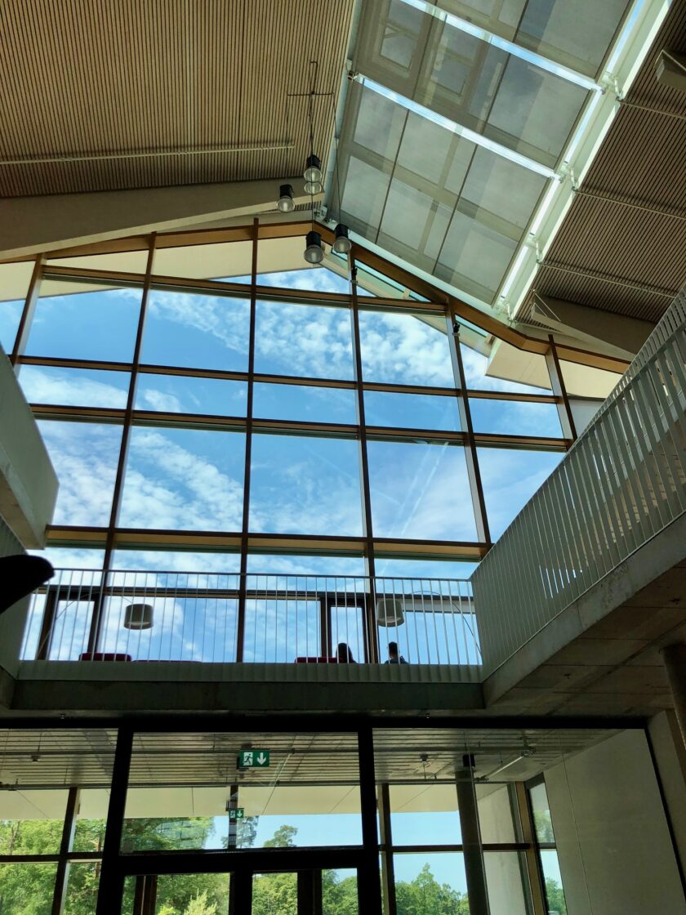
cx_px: 343
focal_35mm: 28
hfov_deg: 49.7
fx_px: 740
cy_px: 458
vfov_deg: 63.4
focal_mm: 3.99
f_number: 1.8
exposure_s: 1/883
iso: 20
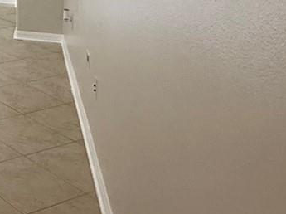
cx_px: -195
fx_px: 536
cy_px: -100
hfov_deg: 21.9
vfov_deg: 19.8
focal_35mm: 65
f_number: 2.2
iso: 250
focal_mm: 2.22
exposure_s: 1/60
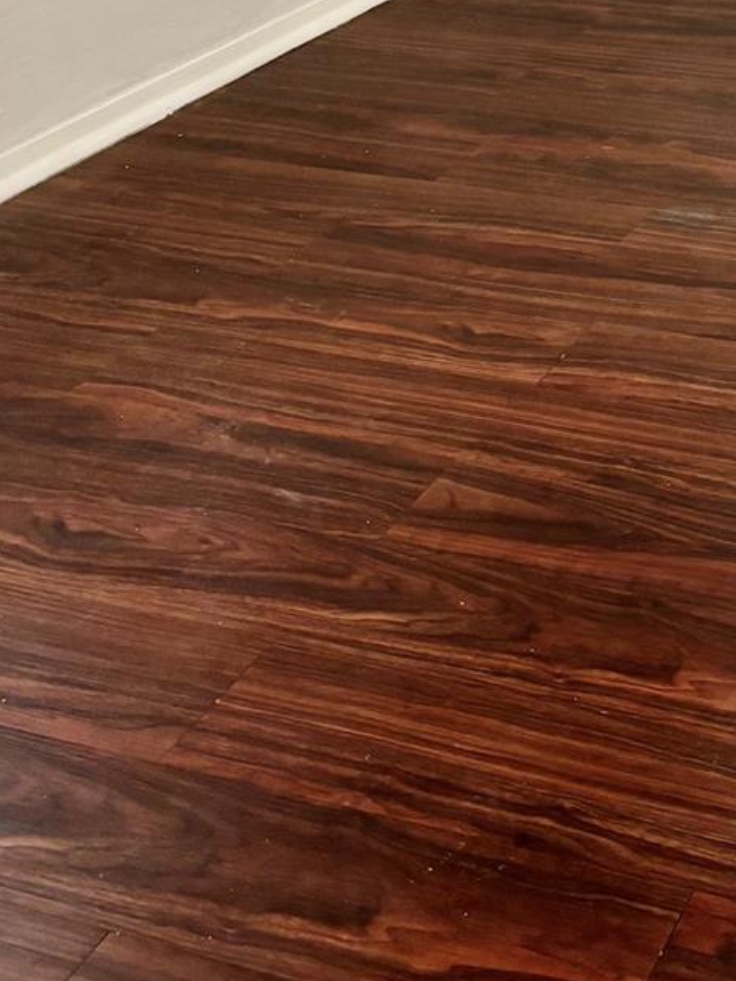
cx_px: 864
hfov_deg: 21.2
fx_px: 1841
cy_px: -85
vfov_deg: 27.4
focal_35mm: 65
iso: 125
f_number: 1.6
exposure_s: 1/60
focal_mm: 5.96
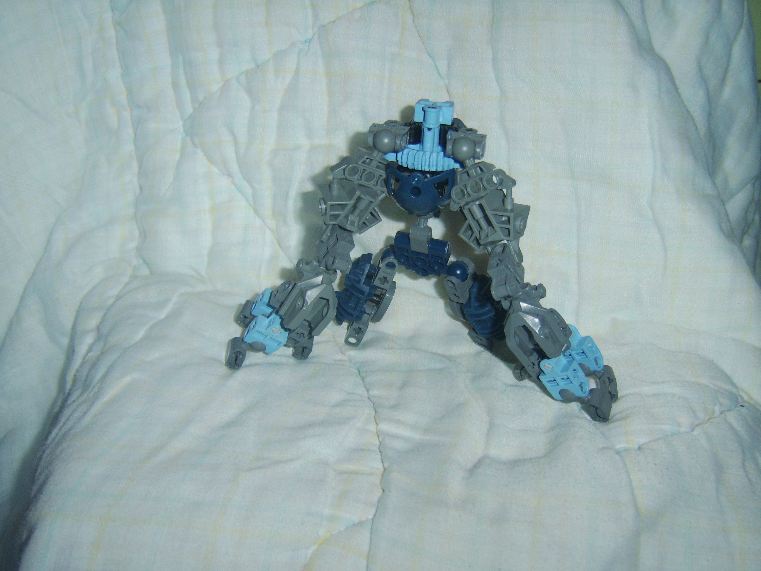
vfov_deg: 45.4
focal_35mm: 31
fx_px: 682
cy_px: 286
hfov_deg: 58.4
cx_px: 380
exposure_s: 1/30
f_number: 2.7
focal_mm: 8.13
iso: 141
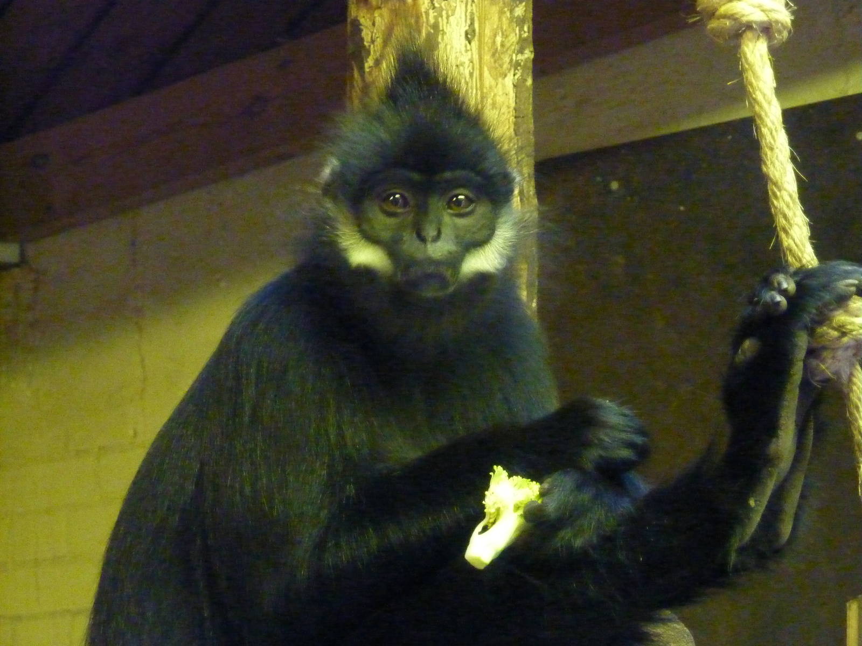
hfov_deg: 17.7
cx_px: 431
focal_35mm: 111
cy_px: 323
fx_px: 2764
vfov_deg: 13.3
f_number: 4.4
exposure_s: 1/8
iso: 1600
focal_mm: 18.2
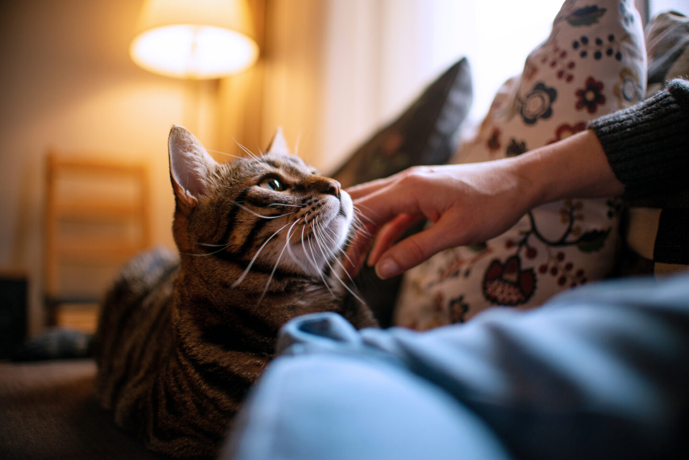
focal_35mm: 35
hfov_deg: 54.4
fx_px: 670
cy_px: 230
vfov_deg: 37.9
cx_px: 344
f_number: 1.8
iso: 320
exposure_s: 1/125
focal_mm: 35
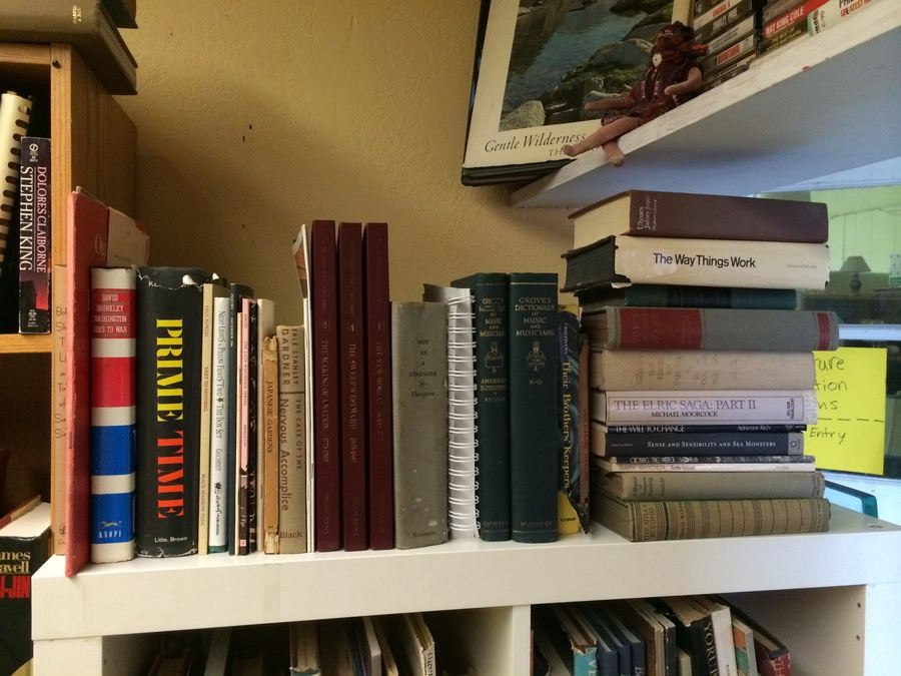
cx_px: 450
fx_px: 781
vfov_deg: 46.8
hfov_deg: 60.0
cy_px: 338
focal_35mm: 30
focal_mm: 4.12
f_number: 2.2
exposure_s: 1/30
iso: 320
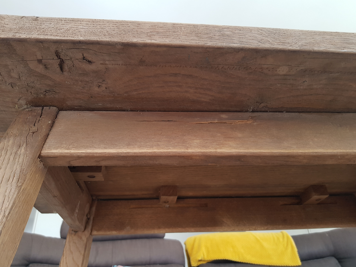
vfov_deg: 53.1
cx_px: 178
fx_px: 267
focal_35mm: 26
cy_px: 134
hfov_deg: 67.3
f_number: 1.7
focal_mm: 4.3
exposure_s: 1/50
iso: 64
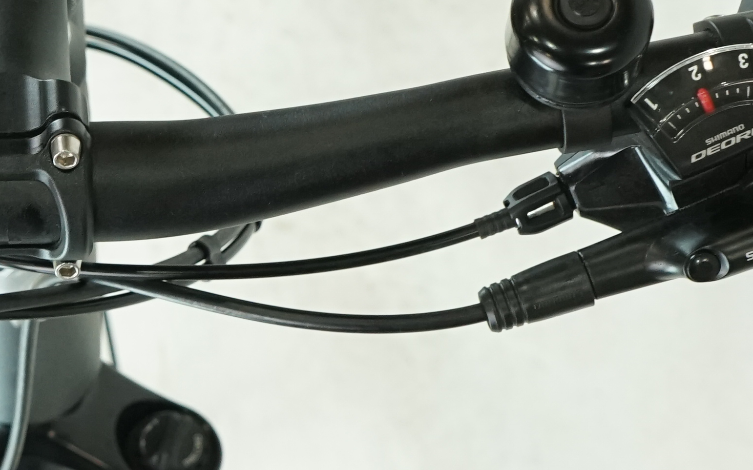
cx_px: 32
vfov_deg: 11.0
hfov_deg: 17.2
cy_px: 183
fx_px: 2442
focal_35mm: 119
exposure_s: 1/200
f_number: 5.6
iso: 1600
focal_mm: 30
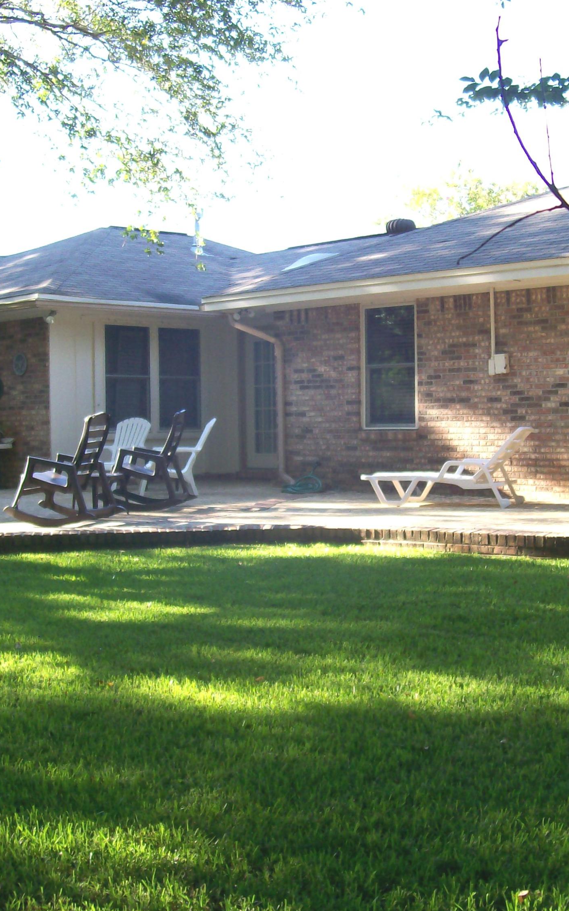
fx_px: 1265
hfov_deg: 25.3
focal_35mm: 51
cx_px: 321
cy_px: 456
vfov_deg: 39.6
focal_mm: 6
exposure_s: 1/131
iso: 80
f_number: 2.7
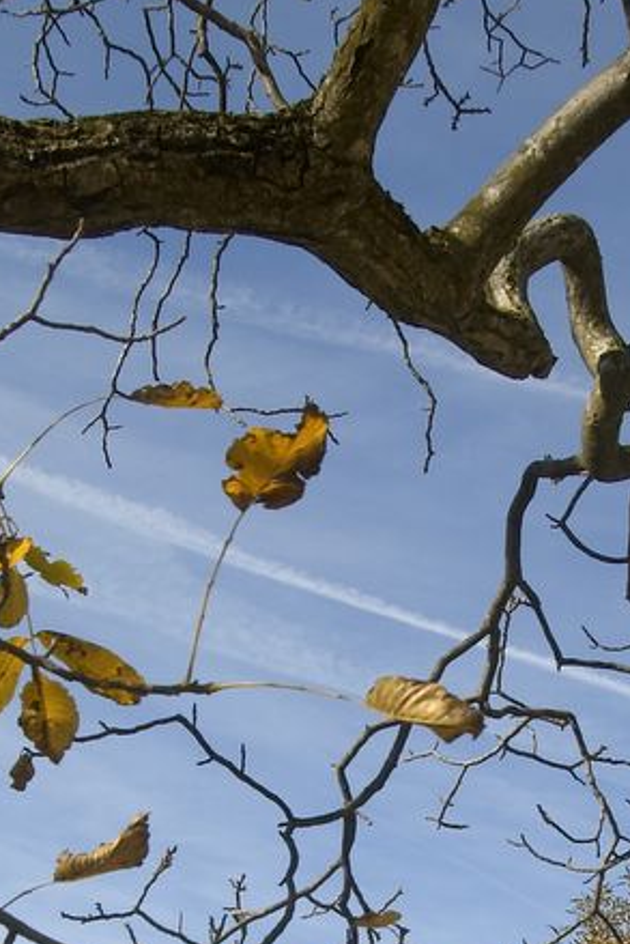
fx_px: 2203
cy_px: 907
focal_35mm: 84
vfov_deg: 23.3
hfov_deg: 16.2
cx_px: 406
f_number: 8
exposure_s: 1/350
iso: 200
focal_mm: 24
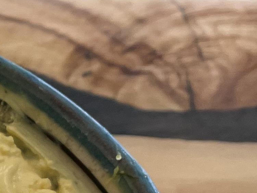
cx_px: -236
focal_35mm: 140
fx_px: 1040
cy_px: 176
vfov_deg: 10.5
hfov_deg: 12.6
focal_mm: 4.2
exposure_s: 1/100
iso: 80
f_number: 1.6
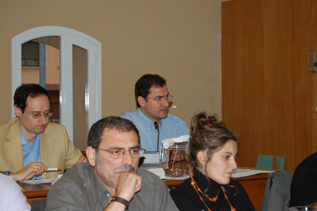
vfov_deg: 16.5
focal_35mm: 82
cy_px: 106
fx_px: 726
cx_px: 158
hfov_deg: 24.6
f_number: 5.6
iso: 400
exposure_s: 1/60
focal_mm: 55
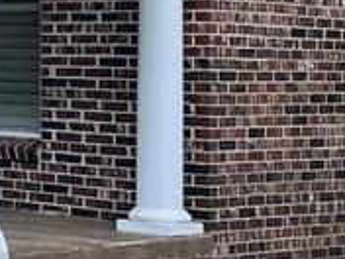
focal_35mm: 151
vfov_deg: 9.7
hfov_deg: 10.8
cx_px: -518
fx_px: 1505
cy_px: -14
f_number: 1.5
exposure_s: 1/2841
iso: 50
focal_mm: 5.7
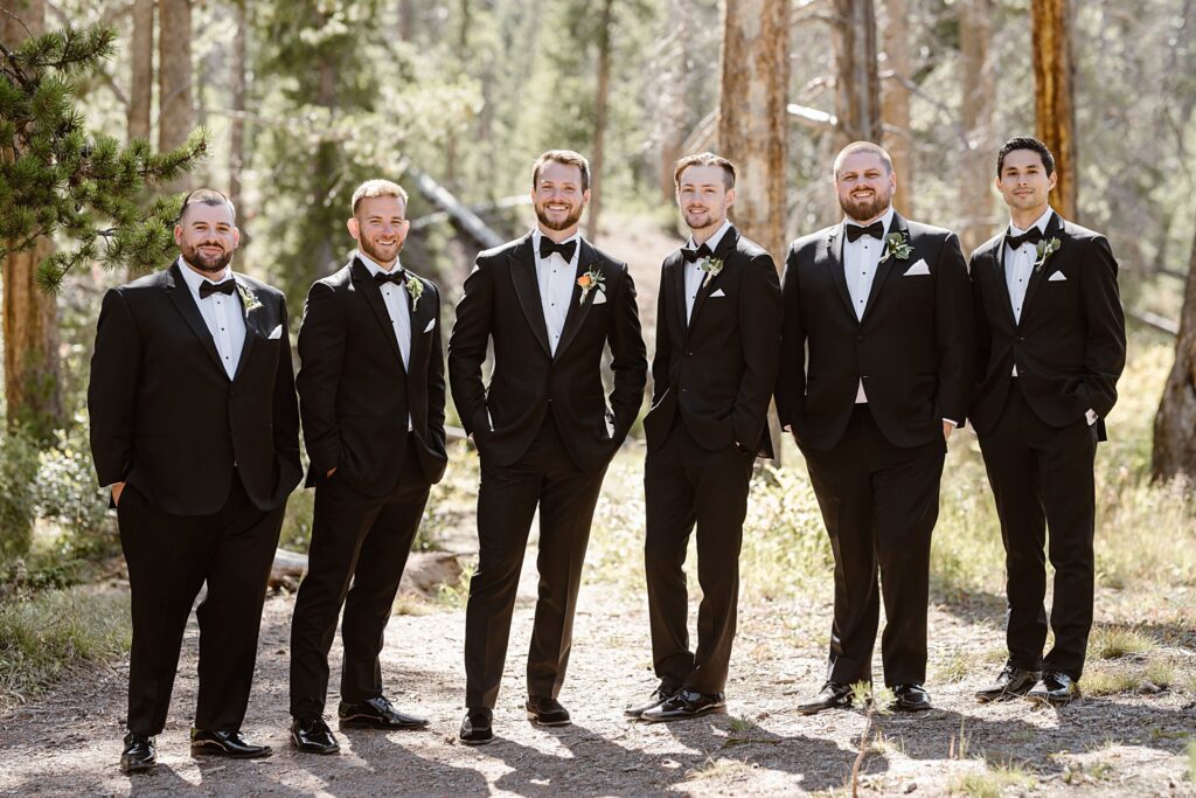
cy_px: 399
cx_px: 598
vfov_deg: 16.1
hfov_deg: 23.9
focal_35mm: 85
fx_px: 2824
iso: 200
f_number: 2.5
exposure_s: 1/640
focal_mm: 85
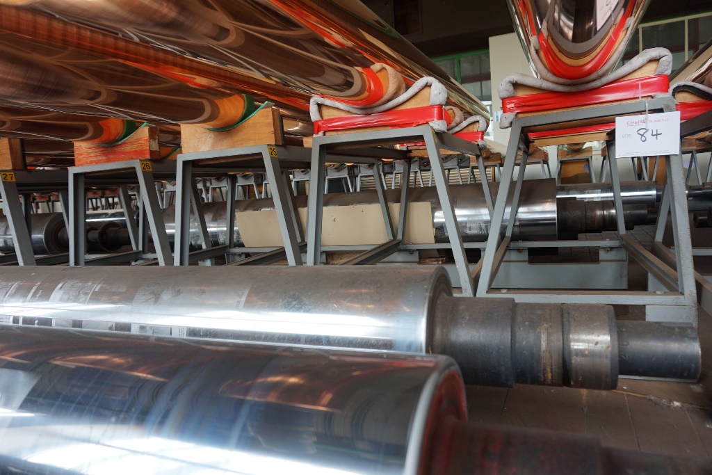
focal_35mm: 24
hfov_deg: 73.7
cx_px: 356
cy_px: 238
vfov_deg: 53.1
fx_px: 475
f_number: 4
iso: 200
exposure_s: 1/60
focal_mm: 16
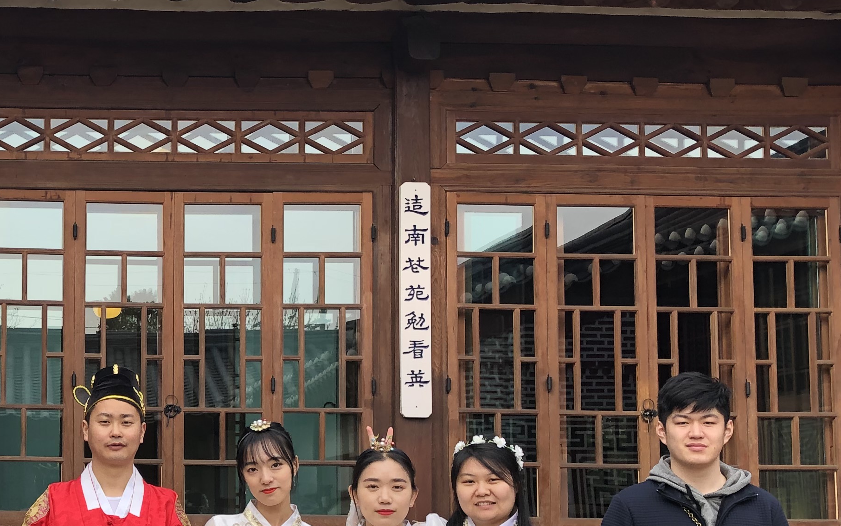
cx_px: 40
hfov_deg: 29.4
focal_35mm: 66
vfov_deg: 19.5
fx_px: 1513
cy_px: 425
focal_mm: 4
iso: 20
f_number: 1.8
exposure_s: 1/252
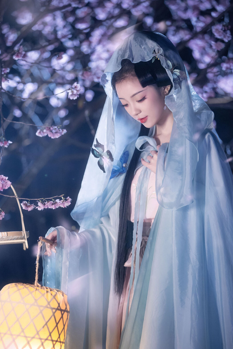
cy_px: 174
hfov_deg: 10.2
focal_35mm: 135
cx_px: 116
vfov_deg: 15.2
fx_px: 1311
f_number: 2.8
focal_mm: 135
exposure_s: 1/200
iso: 3200
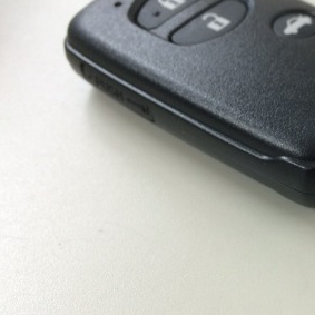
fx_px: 618
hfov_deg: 26.3
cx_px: 350
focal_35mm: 60
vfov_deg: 28.6
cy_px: 156
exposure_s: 1/33
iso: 64
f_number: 2.2
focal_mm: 4.12
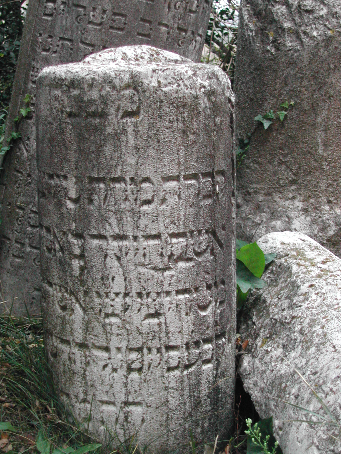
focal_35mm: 67
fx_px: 880
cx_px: 170
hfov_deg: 21.9
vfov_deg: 29.0
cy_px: 227
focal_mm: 14.2
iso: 288
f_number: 3.7
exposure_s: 1/51.4
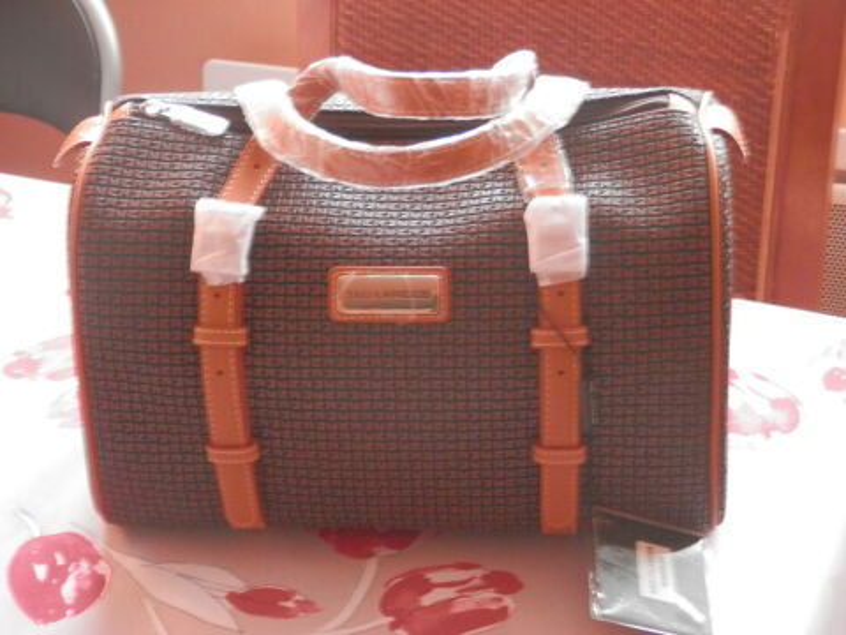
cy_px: 318
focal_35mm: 66
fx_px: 1613
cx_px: 423
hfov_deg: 29.4
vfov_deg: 22.3
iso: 500
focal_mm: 11.9
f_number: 4.4
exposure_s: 1/4
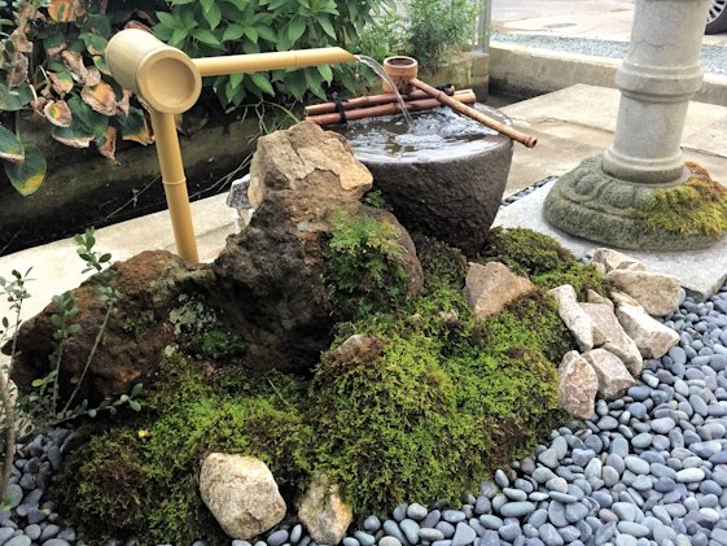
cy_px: 258
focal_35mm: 31
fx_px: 651
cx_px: 369
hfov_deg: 58.3
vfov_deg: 45.4
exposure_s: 1/30
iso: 160
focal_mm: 4.15
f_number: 2.2
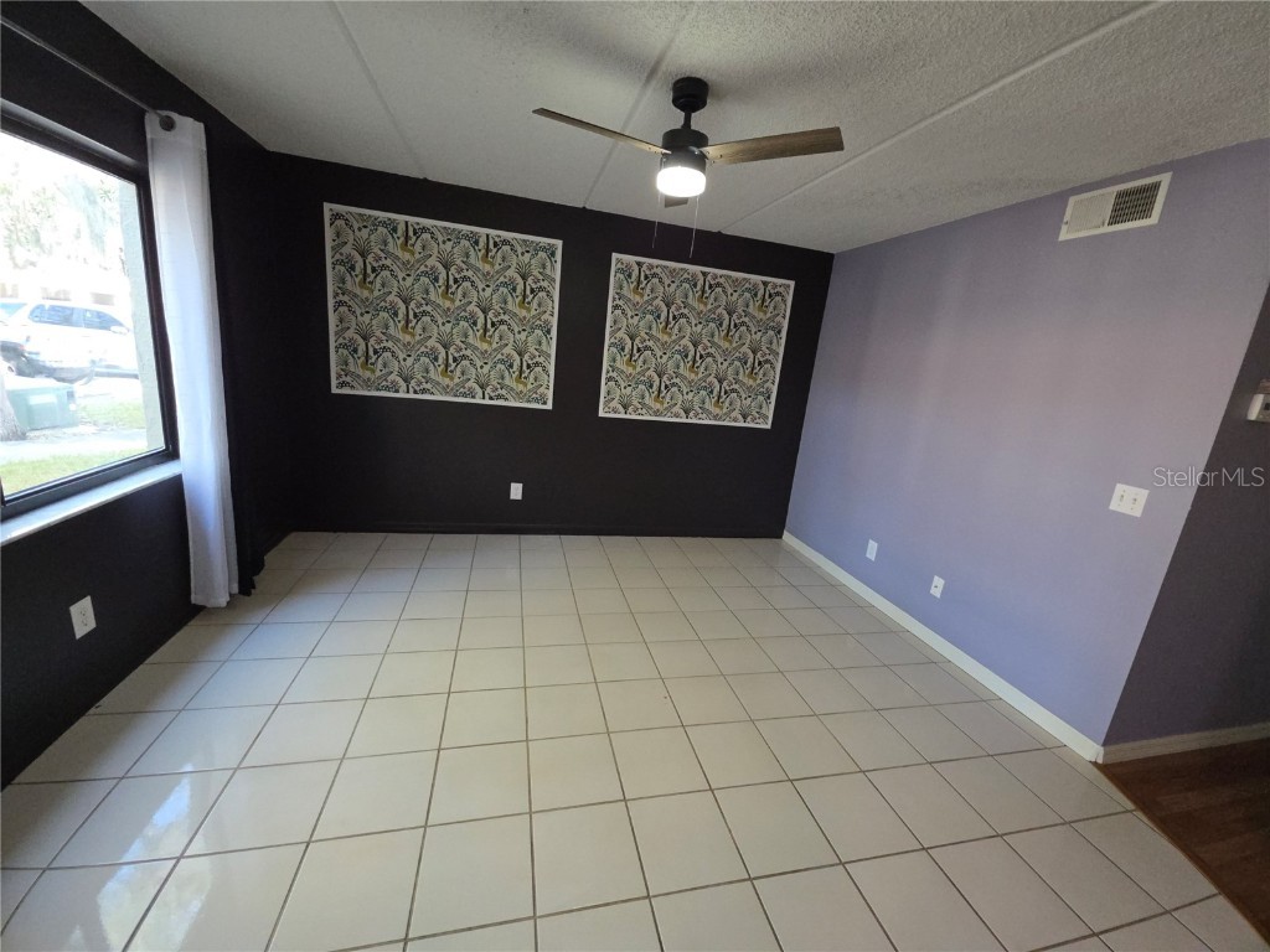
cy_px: 476
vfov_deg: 89.9
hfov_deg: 106.2
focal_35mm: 13
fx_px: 477
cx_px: 635
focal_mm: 2.2
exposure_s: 1/120
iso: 250
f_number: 1.9
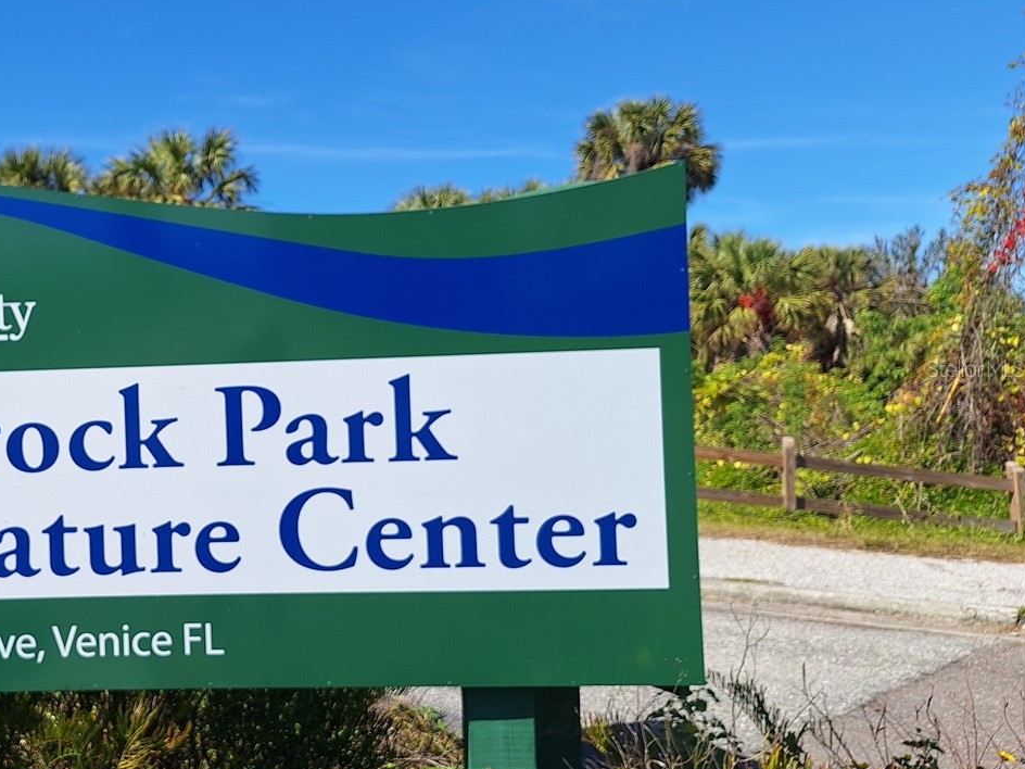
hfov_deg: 44.7
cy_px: 368
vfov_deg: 36.8
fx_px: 1155
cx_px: 161
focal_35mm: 39
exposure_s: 1/2611
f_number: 1.8
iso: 40
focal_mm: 5.54
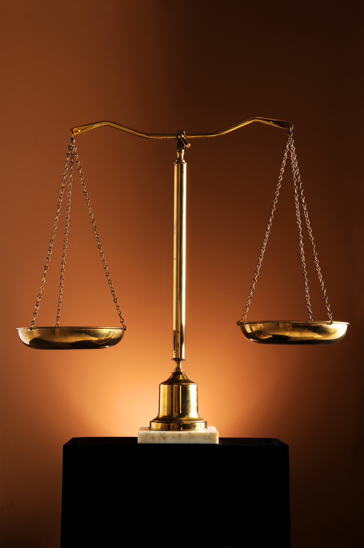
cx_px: 182
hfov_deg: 25.7
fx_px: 798
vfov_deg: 37.9
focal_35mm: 52
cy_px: 274
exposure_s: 1/60
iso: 200
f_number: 11
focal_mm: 35
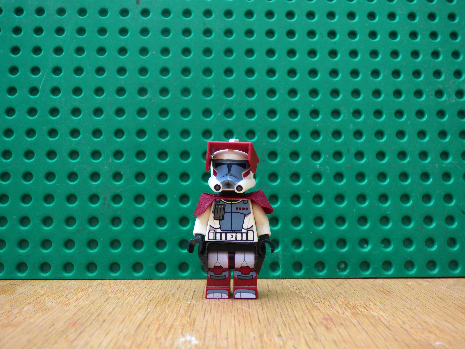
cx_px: 232
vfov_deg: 36.8
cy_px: 174
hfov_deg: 47.9
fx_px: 524
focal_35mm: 39
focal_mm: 7.07
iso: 400
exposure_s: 1/2
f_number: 3.6
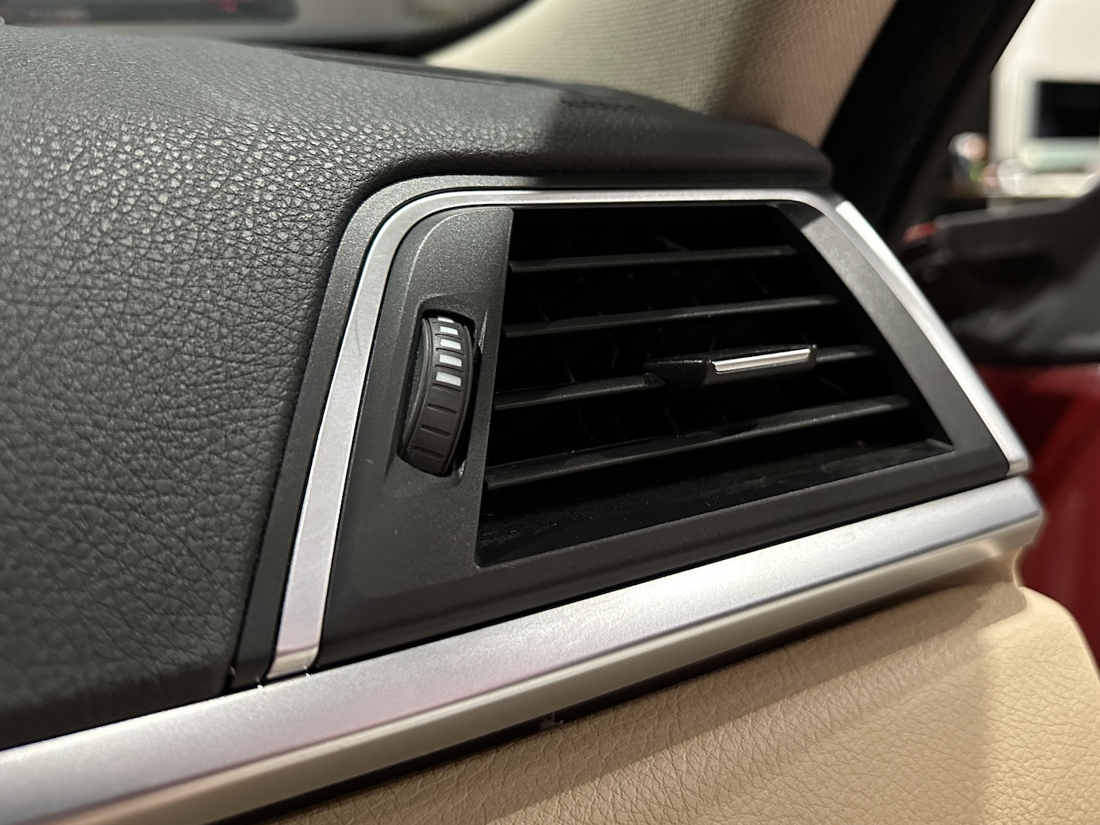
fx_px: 1017
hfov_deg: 56.2
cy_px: 338
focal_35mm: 32
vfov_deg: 44.0
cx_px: 677
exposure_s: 1/40
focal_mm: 6.86
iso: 800
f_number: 1.78
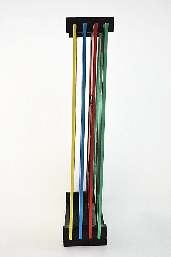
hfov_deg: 25.7
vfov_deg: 37.9
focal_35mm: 52
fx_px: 375
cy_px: 128
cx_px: 86
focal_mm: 35
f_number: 5.6
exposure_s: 1/125
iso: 250
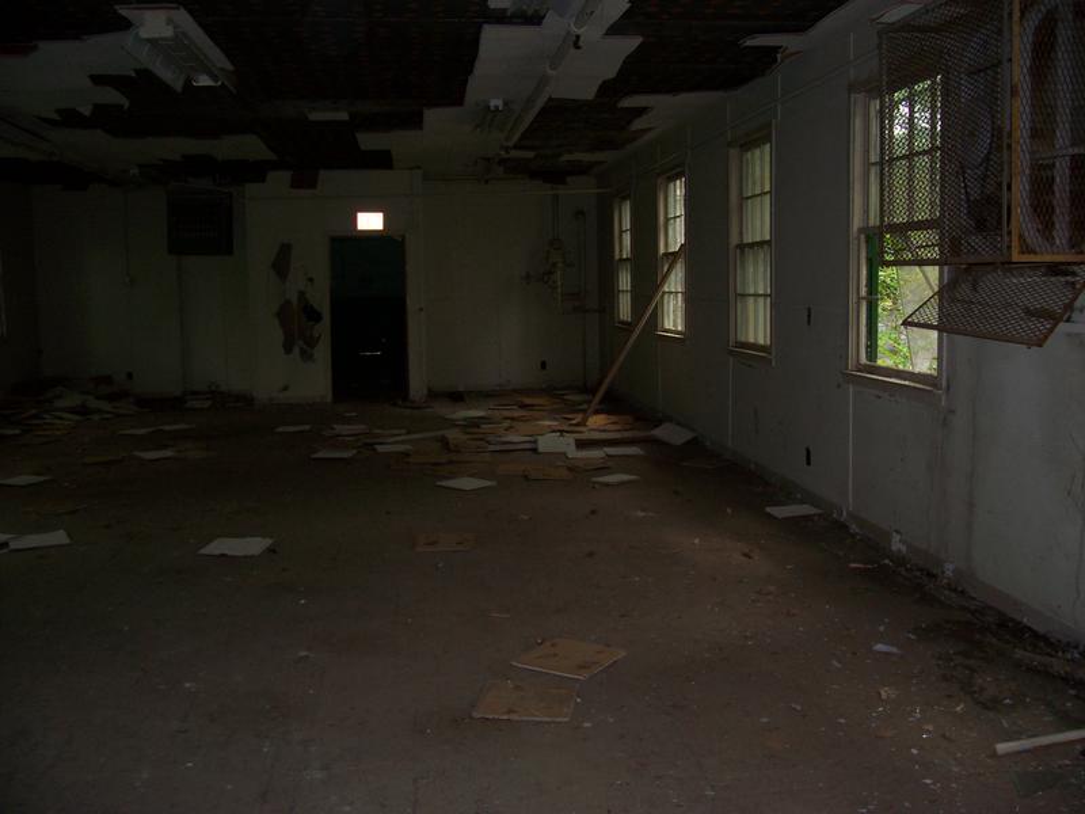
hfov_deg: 54.0
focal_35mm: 34
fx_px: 1066
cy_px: 407
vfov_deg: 41.8
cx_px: 542
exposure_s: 1/64
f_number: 2.7
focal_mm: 5.6
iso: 80
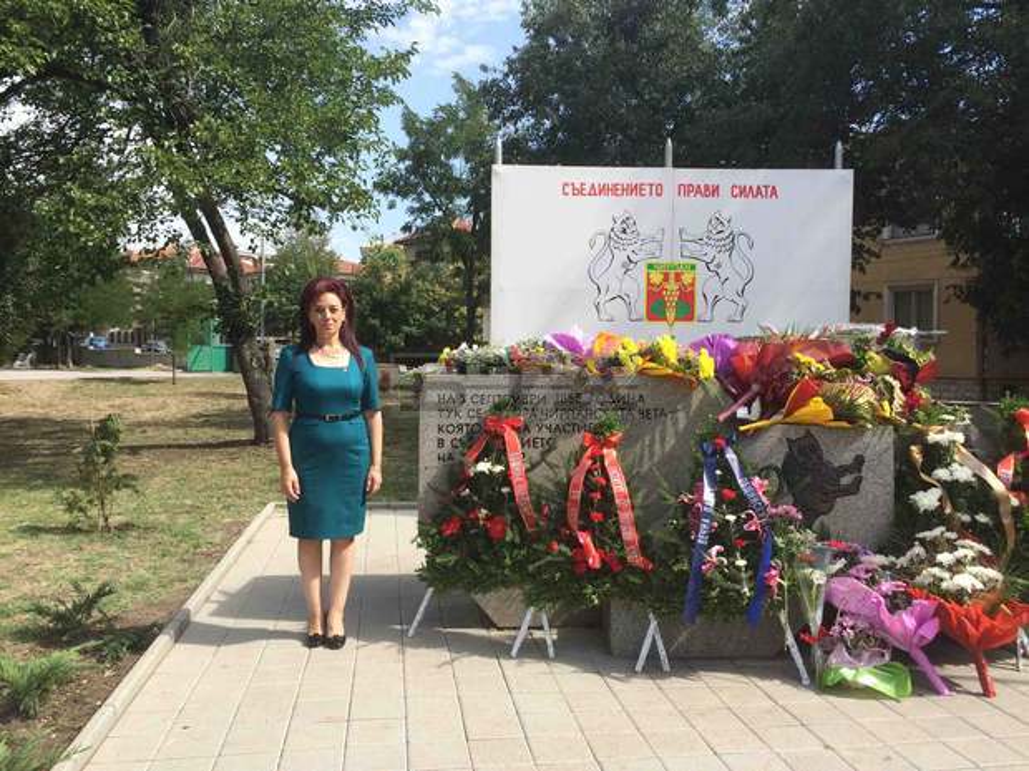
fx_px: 862
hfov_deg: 61.7
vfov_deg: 48.2
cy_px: 386
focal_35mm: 29
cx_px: 514
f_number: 2.2
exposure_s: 1/1325
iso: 32
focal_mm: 4.15
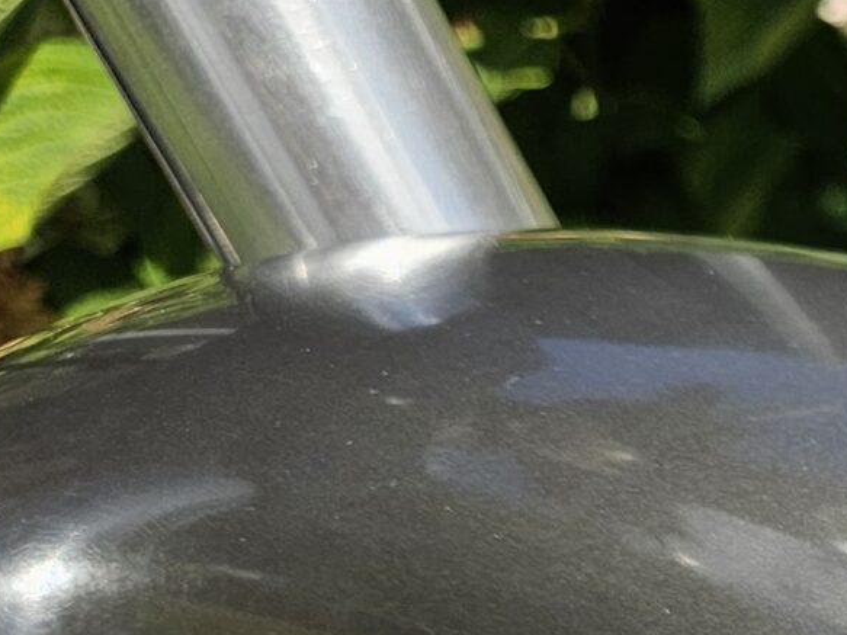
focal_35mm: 101
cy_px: 1160
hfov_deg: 15.6
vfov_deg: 13.2
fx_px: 2471
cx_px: 1679
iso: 32
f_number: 1.8
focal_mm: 5.4
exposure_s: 1/1525
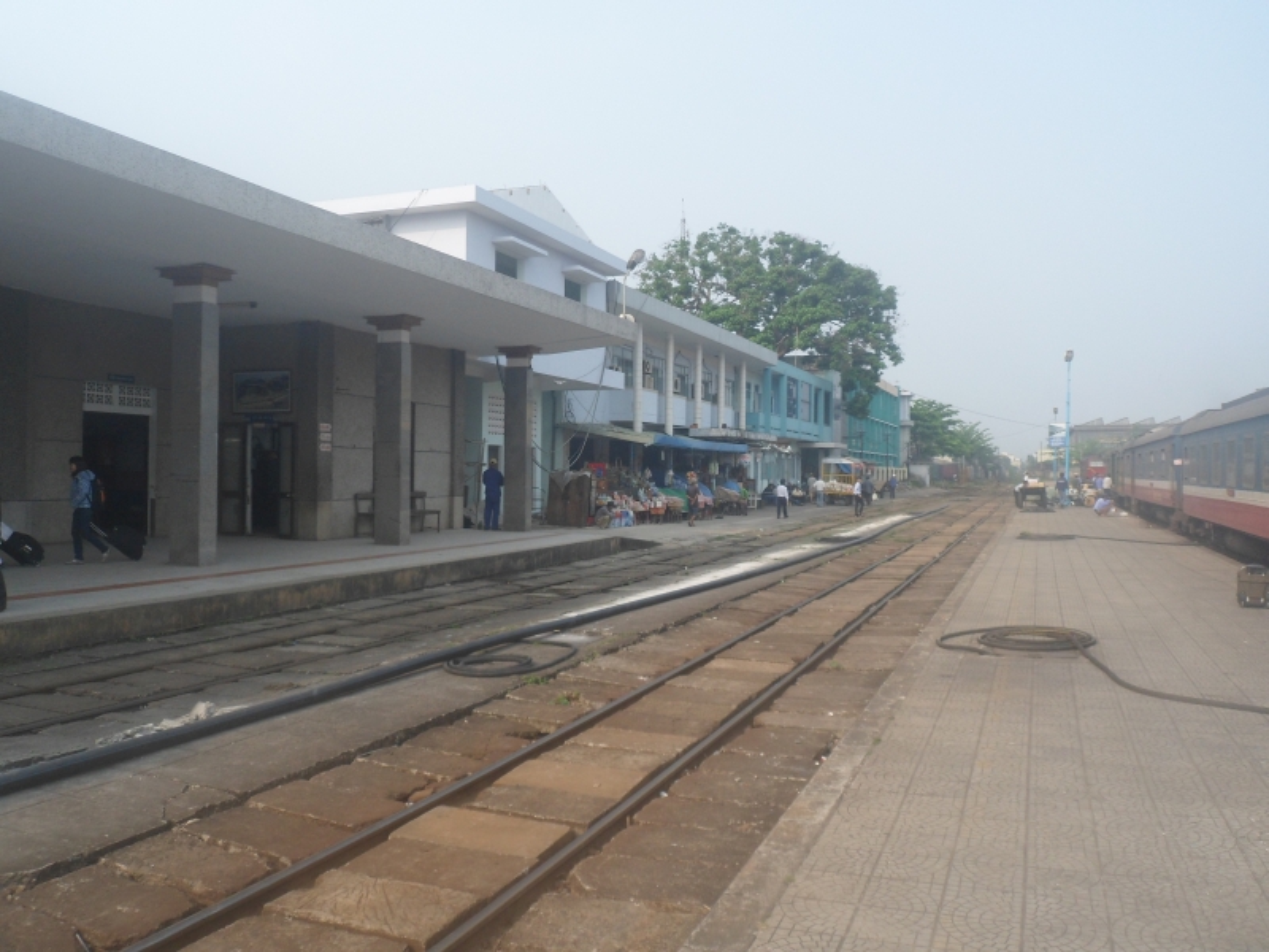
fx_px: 990
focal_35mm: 27
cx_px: 634
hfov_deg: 65.3
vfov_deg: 51.4
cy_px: 476
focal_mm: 4.9
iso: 80
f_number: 3.3
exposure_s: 1/500
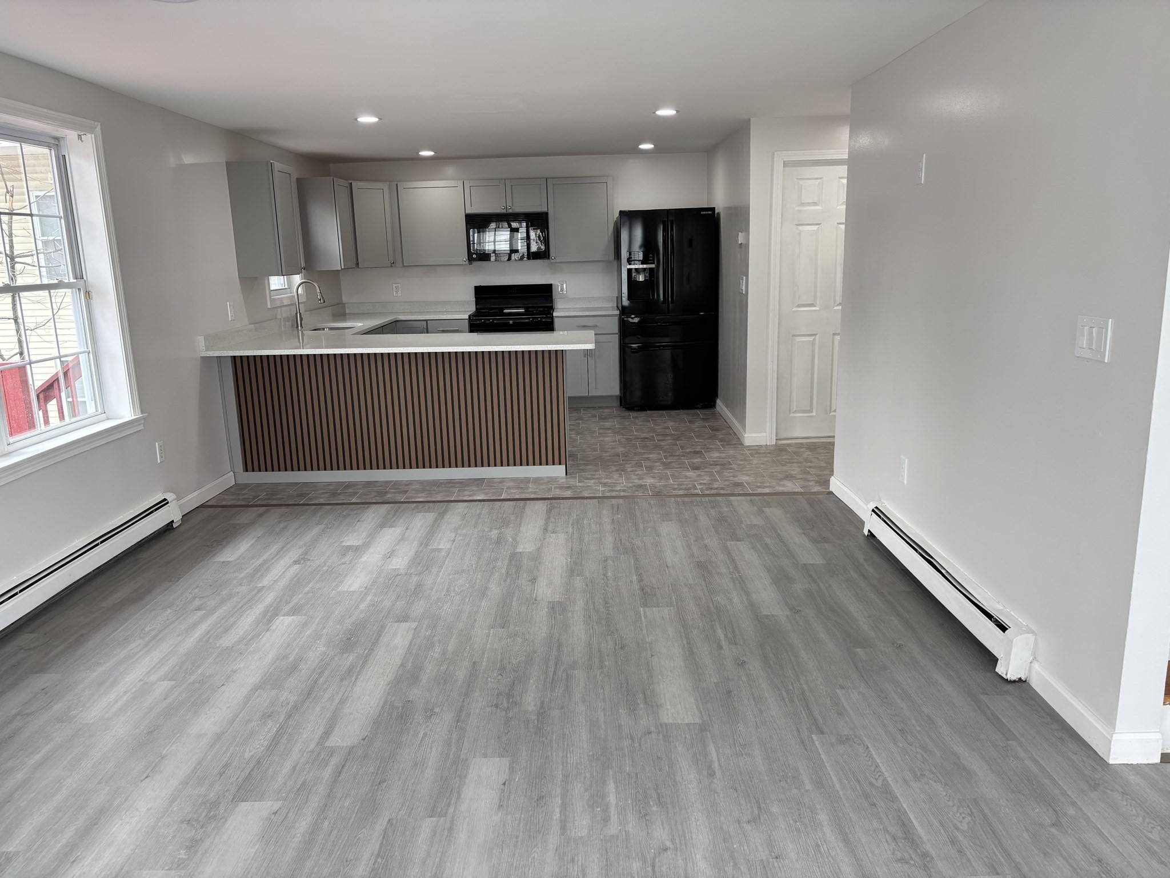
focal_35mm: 26
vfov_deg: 53.1
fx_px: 879
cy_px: 439
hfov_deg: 67.3
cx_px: 585
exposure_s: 1/120
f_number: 1.6
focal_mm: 5.96
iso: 64
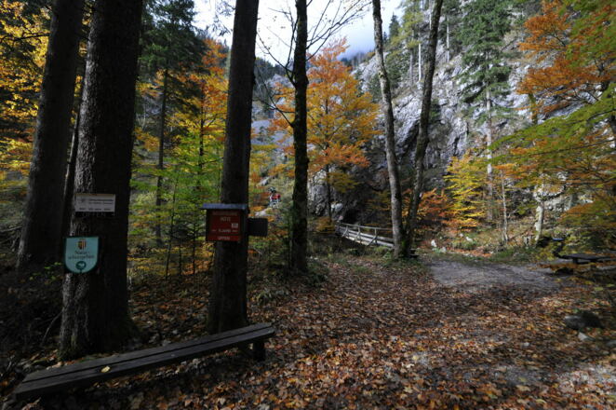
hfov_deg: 112.7
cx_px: 308
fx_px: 205
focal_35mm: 12
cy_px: 205
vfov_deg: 89.9
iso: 400
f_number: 7.1
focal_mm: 12
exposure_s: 1/125
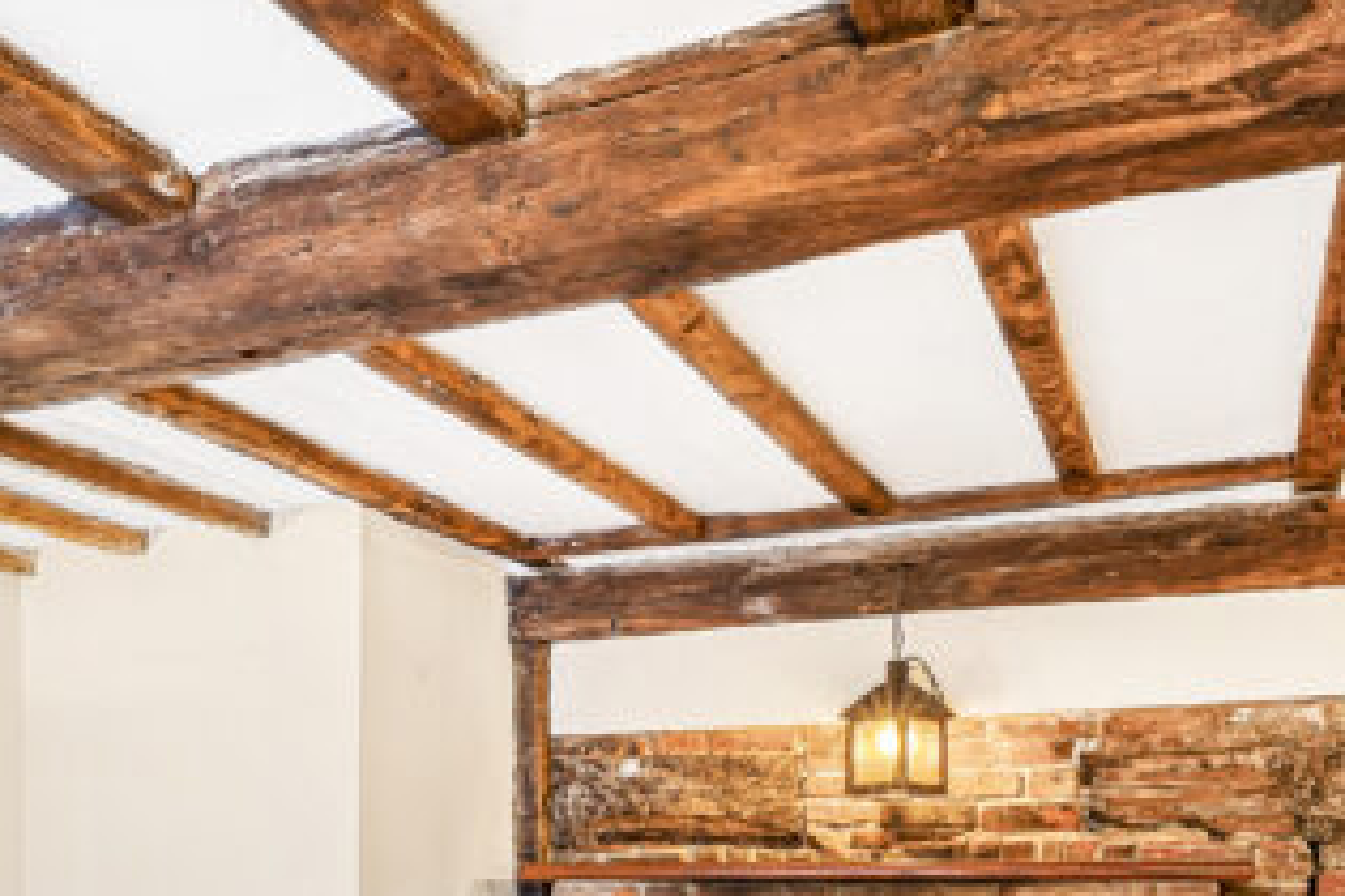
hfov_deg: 48.6
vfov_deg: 30.3
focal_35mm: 39
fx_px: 1457
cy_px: 1005
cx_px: 440
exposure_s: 2
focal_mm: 12
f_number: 8
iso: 100
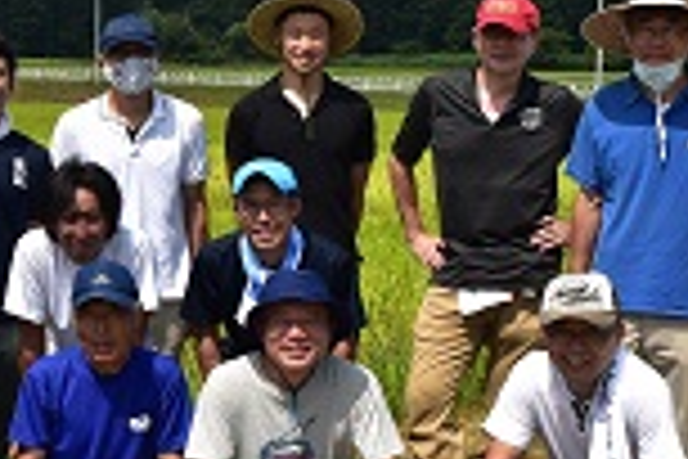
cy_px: 184
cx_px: -139
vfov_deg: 14.8
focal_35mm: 92
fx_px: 1767
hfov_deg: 20.6
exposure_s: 1/500
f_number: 11
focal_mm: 21
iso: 220
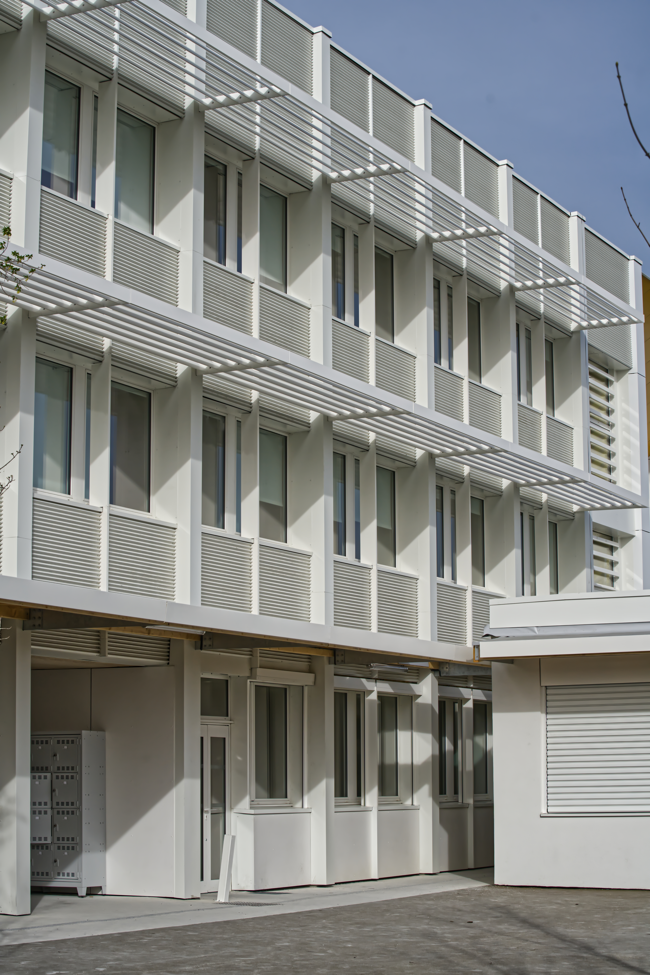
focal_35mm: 70
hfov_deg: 19.5
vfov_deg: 28.8
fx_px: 1896
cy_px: 488
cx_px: 325
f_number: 9
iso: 640
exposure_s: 1/2000
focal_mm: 70
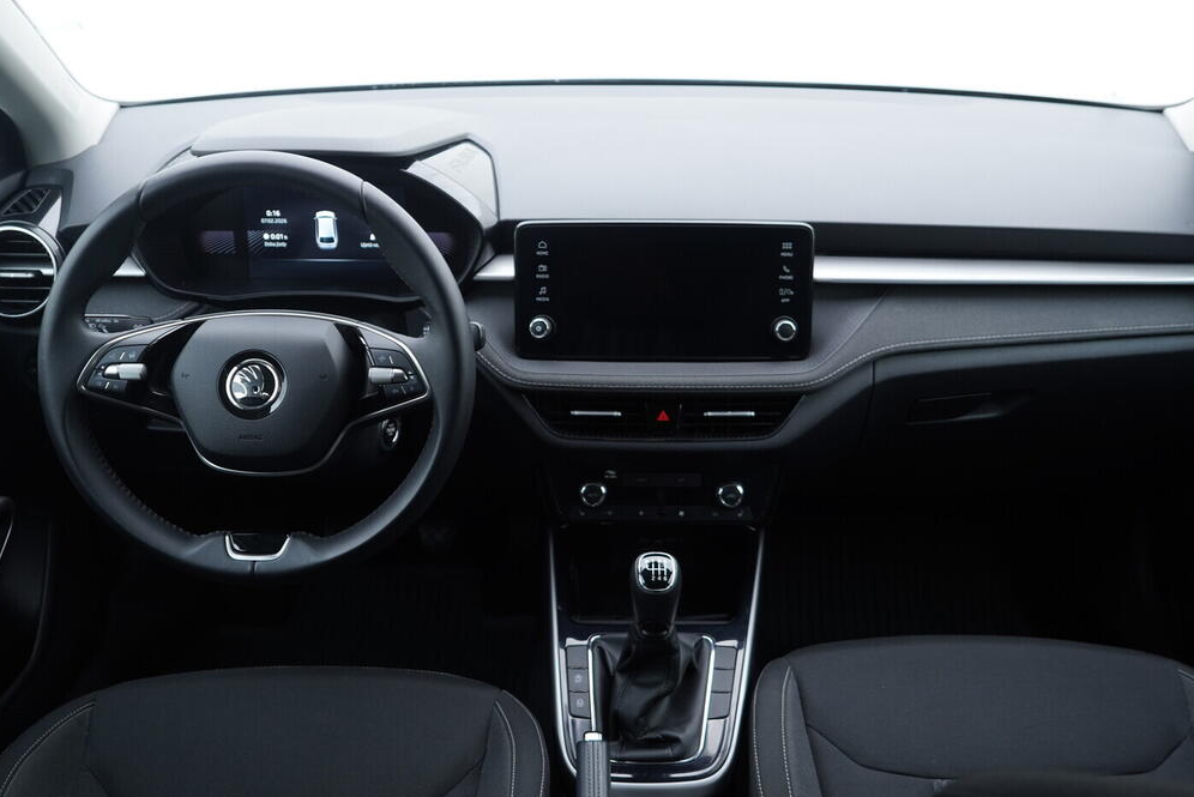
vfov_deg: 36.0
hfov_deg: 51.9
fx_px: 1228
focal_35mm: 37
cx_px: 608
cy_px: 407
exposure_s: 1/40
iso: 200
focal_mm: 24
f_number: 2.8
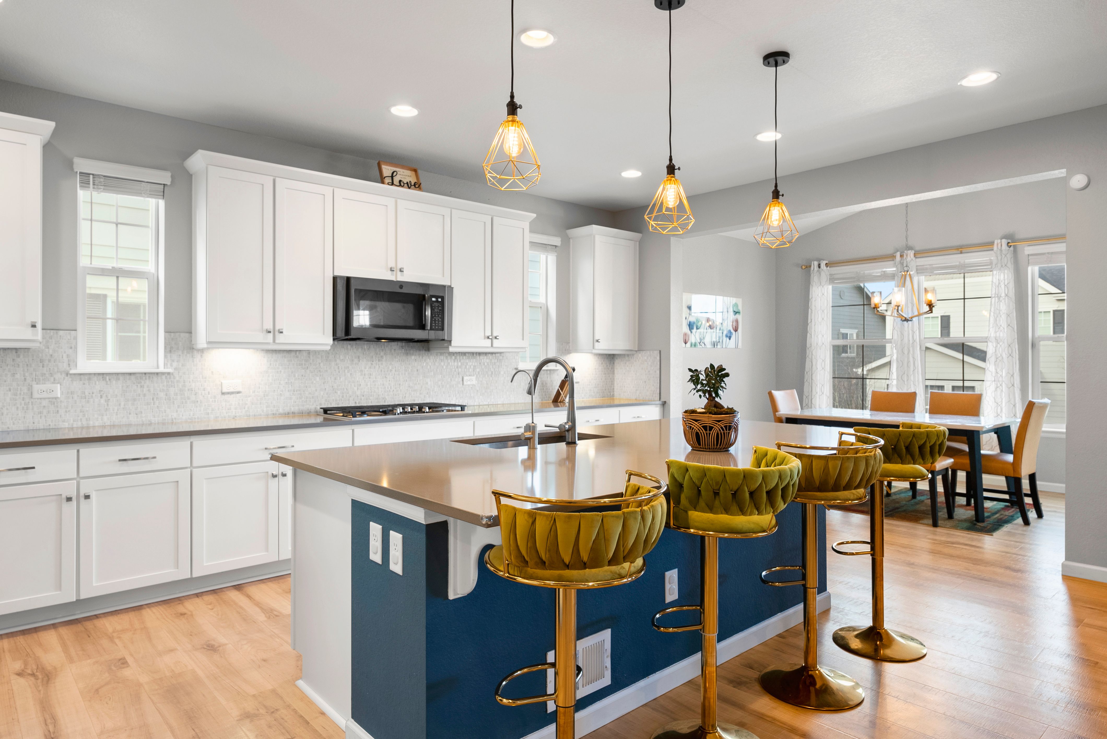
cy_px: 370
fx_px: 677
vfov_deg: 57.3
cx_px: 554
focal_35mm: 22
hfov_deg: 78.6
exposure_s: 1/3
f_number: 8
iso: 400
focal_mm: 22
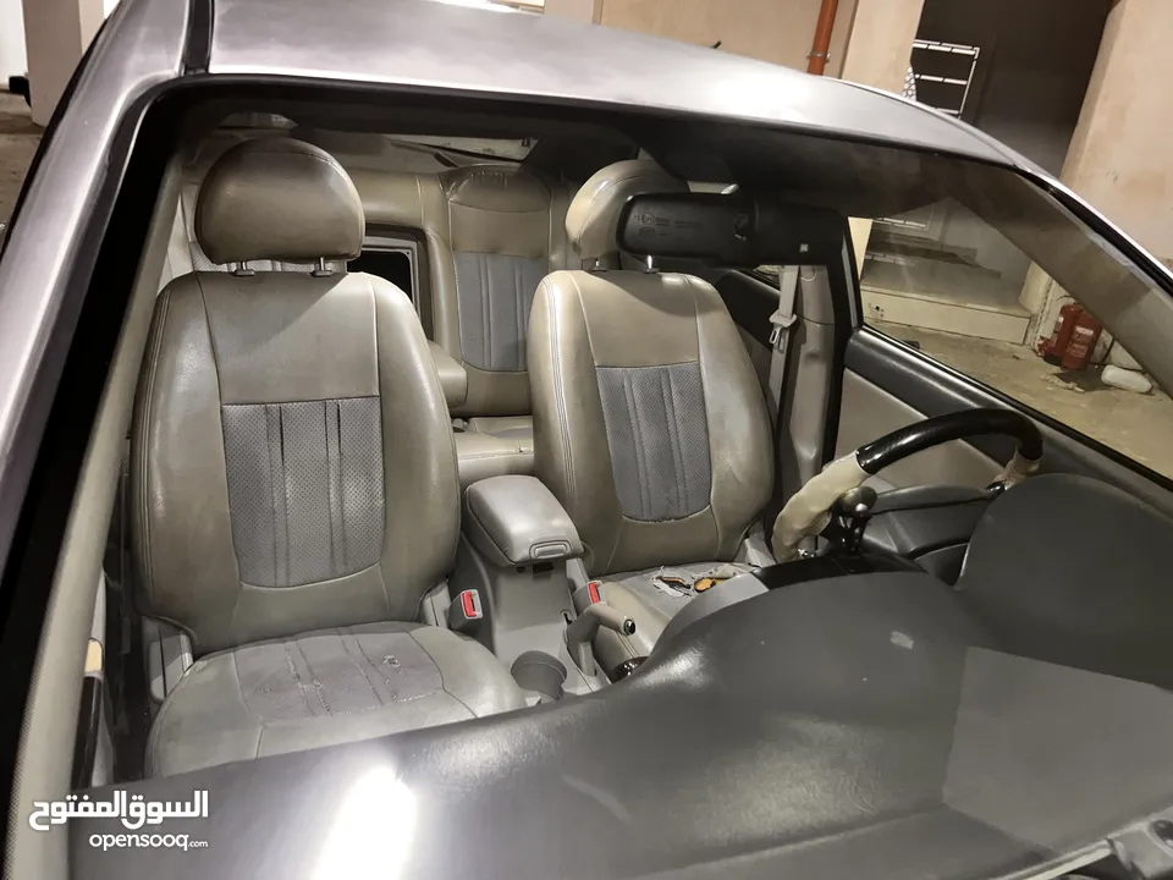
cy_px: 440
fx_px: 881
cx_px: 586
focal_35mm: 26
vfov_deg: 53.1
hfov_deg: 67.3
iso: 80
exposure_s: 1/9
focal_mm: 5.7
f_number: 1.5
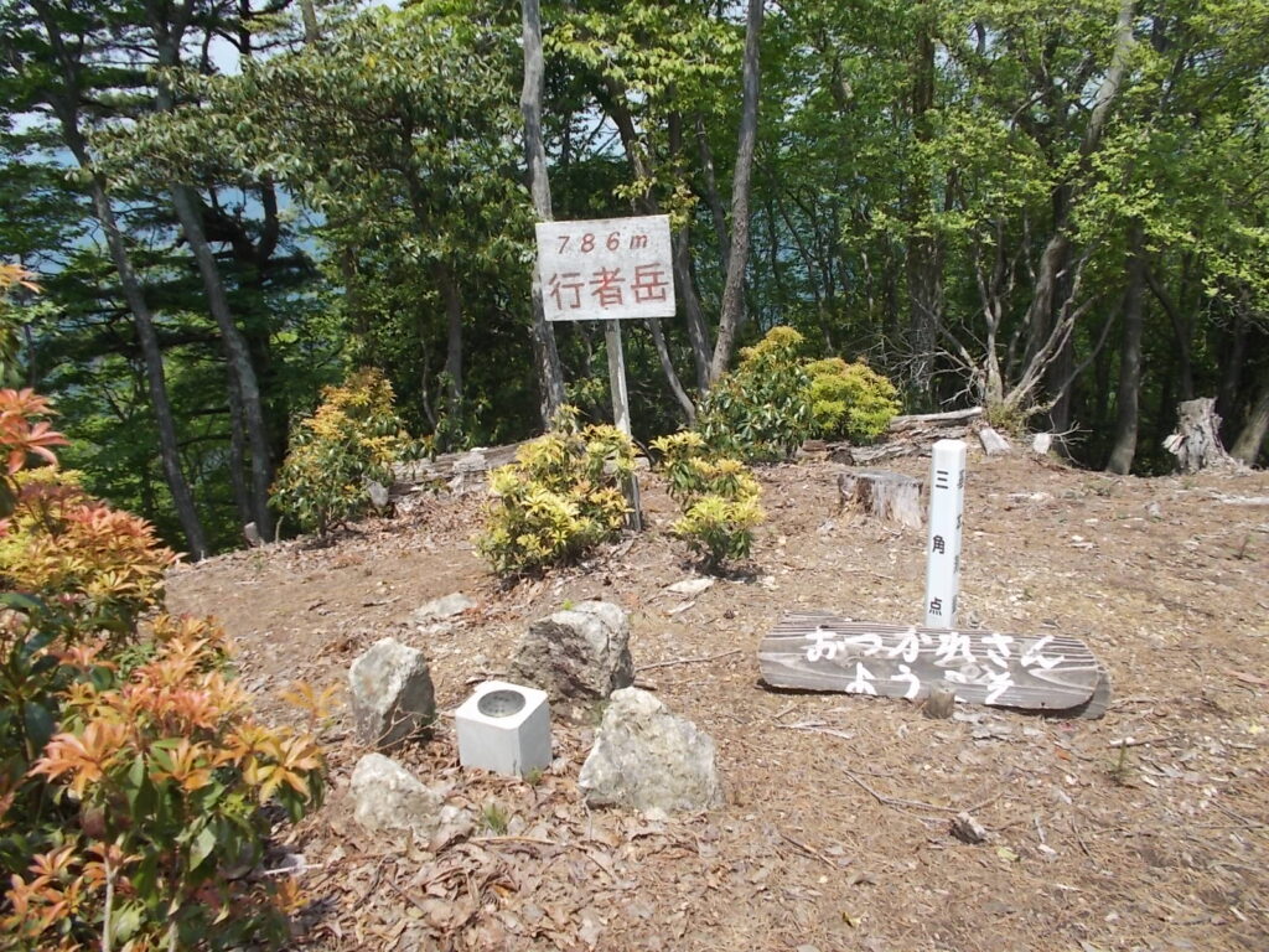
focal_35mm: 26
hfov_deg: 67.3
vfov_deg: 53.1
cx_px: 634
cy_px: 476
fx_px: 953
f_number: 8
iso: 80
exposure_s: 1/80
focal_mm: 4.6
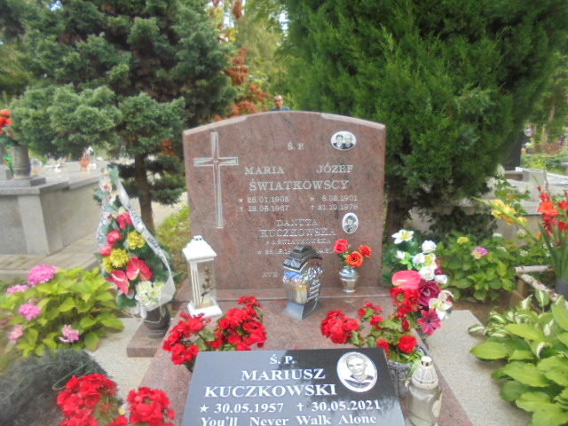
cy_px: 213
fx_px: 427
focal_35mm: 26
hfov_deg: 67.3
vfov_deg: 53.1
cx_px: 284
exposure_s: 1/125
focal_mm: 4.6
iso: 100
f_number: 3.5
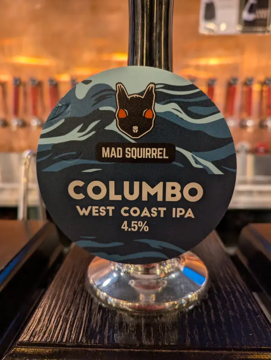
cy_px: 180
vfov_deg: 71.5
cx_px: 136
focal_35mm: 24
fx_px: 250
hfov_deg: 56.9
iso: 106
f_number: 1.85
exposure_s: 1/50
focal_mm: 6.81
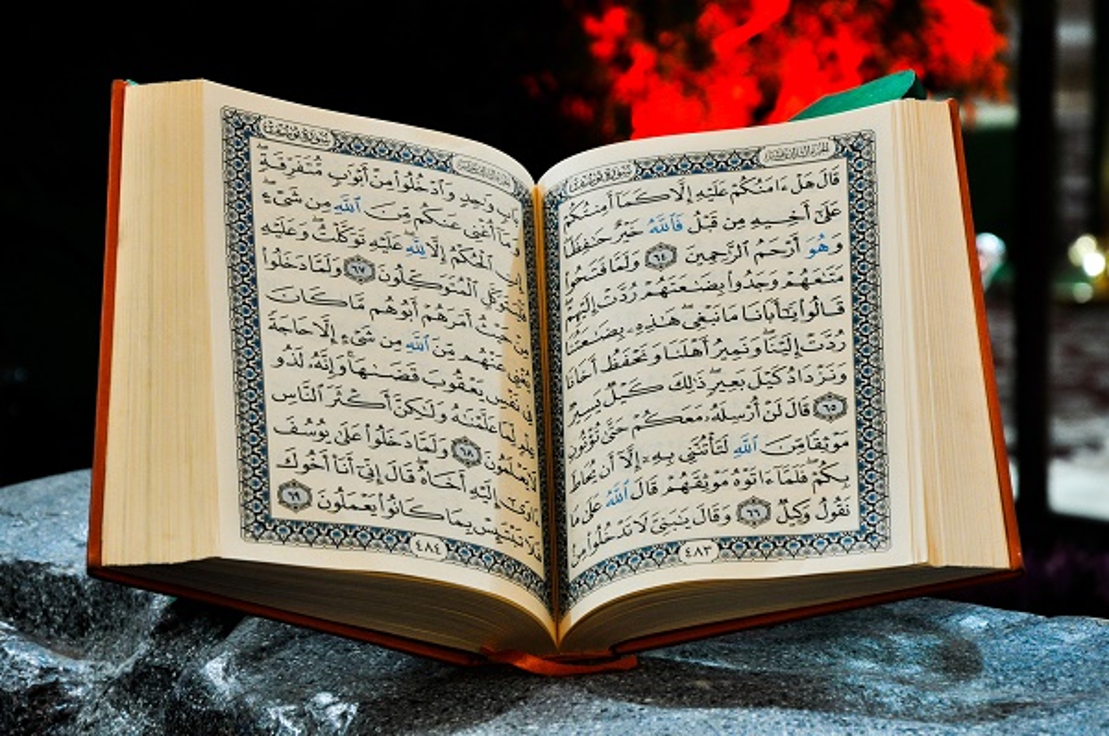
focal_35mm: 158
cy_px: 368
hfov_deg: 13.1
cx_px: 554
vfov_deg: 8.7
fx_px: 4844
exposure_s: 1/50
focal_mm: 105
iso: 800
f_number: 8
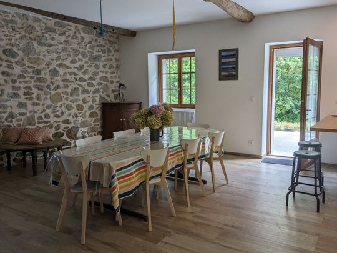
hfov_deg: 59.9
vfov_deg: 46.8
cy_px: 117
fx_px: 292
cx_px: 175
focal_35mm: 30
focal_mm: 4.38
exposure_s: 1/269
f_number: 1.73
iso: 56
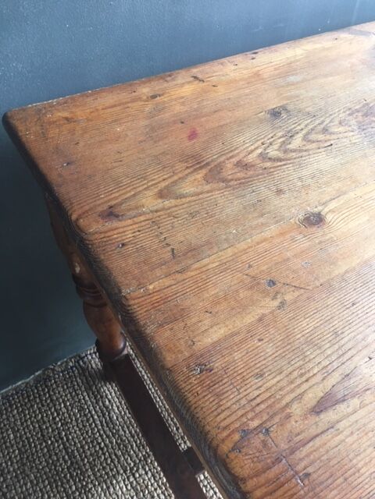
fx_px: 419
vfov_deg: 61.7
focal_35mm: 29
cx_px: 188
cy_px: 250
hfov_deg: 48.2
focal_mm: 4.15
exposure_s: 1/33
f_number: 2.2
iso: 125
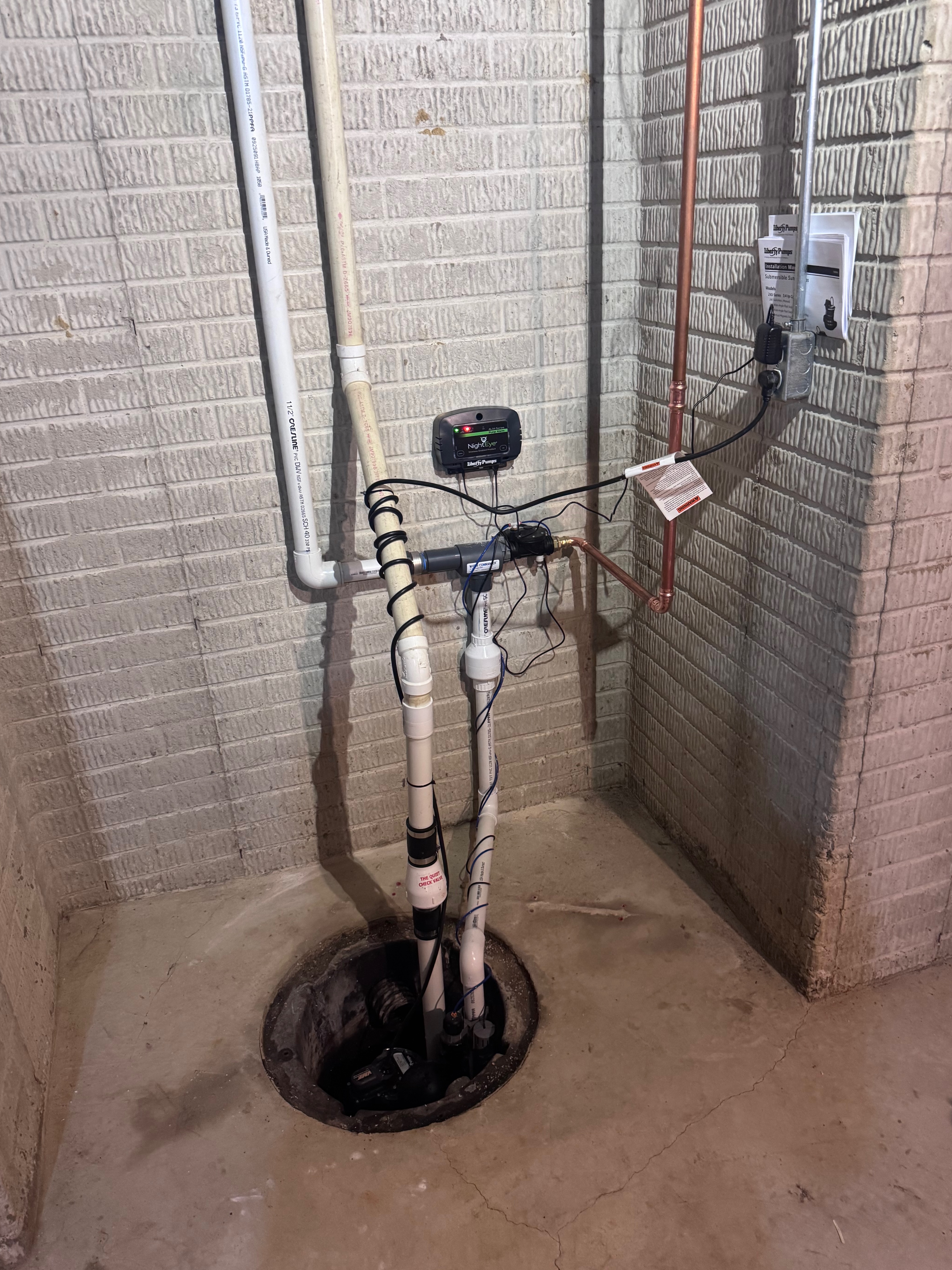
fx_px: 917
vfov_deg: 69.4
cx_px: 483
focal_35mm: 25
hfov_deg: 54.9
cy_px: 623
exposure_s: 1/60
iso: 640
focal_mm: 6.76
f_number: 1.78
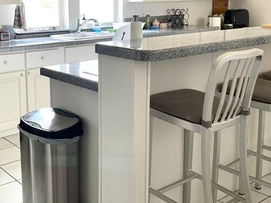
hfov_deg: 38.9
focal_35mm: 48
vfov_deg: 29.9
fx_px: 376
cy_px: 57
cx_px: 79
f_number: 1.6
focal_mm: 5.1
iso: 125
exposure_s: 1/70
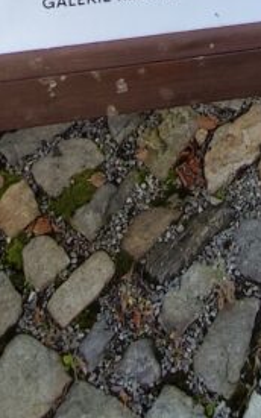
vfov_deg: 22.7
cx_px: 193
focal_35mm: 63
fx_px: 717
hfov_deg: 20.5
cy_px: -287
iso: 50
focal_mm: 1.65
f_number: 2.2
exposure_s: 1/245
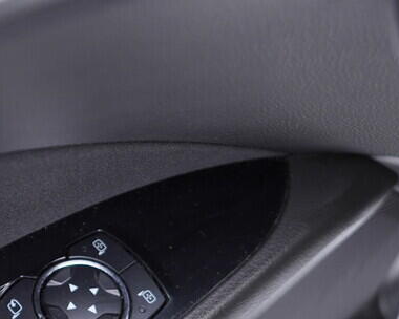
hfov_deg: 20.4
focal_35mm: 91
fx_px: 1075
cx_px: -1
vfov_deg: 16.7
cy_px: 291
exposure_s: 1/40
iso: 250
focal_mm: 24
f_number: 2.8
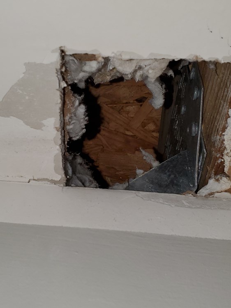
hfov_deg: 53.0
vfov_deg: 67.3
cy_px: 154
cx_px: 116
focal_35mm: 26
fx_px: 231
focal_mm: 4.3
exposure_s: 1/356
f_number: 2.4
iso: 50
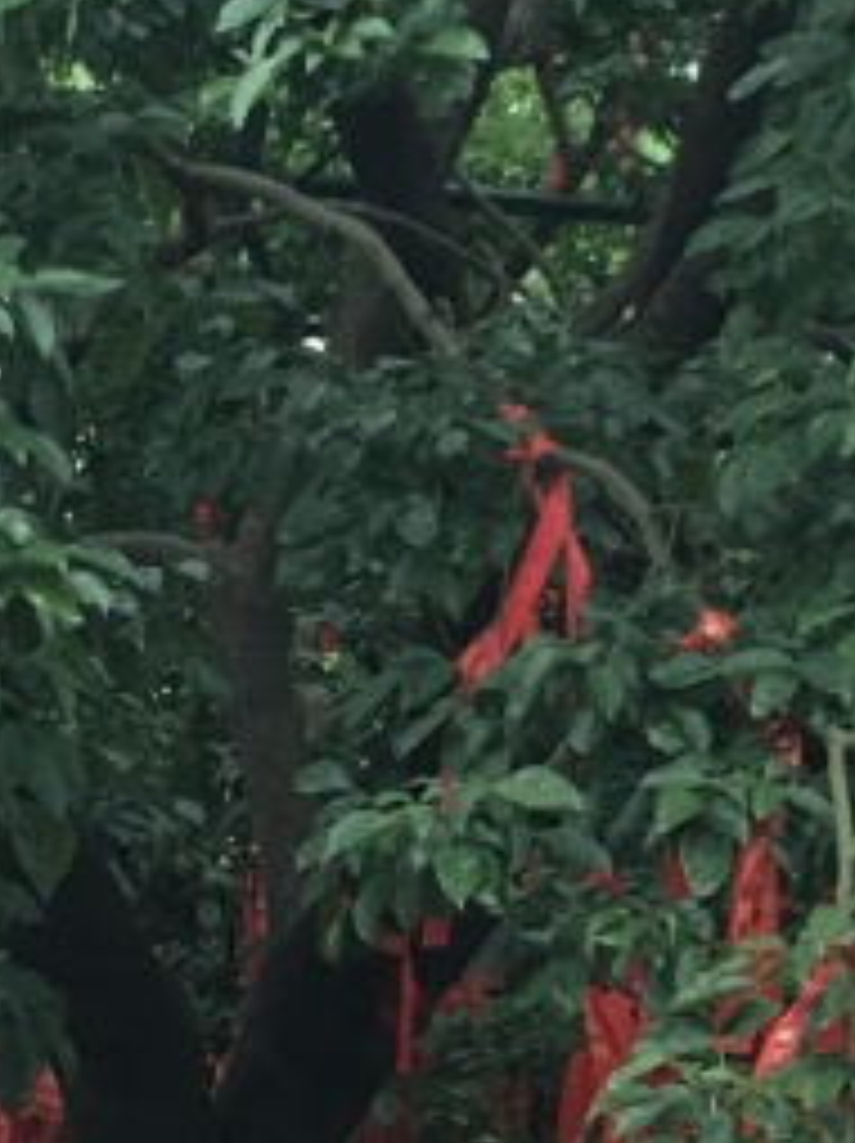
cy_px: 934
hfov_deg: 12.1
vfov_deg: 16.0
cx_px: 324
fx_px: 4025
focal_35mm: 122
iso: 50
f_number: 2.2
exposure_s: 1/33
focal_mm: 4.15
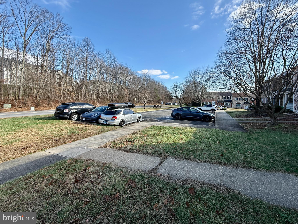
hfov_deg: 102.1
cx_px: 149
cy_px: 112
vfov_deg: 85.7
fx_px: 121
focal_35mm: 14
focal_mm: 2.22
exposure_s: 1/853
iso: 50
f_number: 2.2
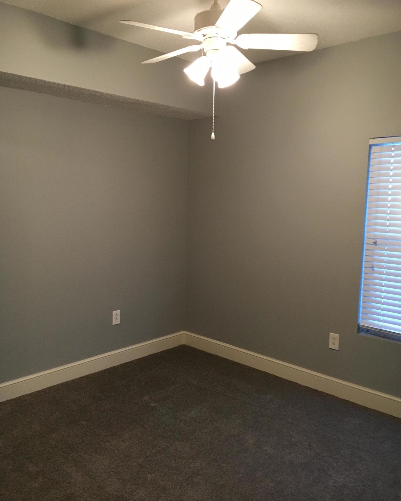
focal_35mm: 31
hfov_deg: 47.1
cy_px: 249
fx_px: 460
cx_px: 197
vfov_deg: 57.2
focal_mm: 4.15
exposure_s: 1/30
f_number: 2.2
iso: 160
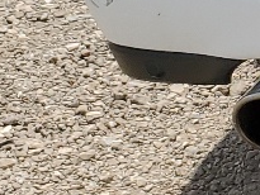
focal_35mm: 203
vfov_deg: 7.0
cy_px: -217
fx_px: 1526
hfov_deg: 8.3
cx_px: 780
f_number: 1.5
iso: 50
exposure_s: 1/5000
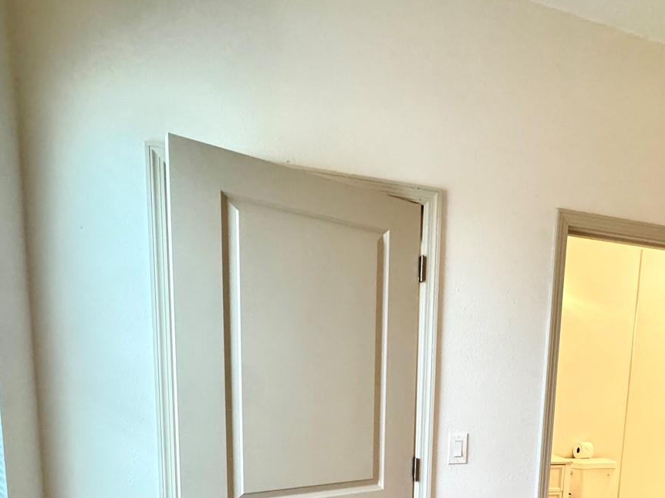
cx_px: 443
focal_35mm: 26
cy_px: 442
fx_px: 499
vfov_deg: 47.9
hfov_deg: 65.6
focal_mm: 2.22
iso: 640
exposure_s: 1/60
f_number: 2.2
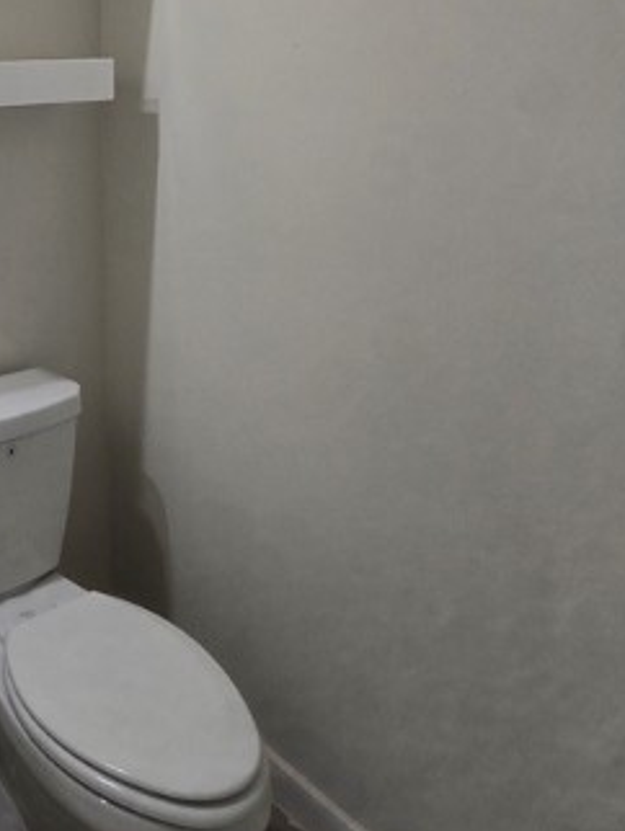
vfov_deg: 51.2
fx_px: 745
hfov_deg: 37.7
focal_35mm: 31
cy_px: 75
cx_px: -67
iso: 80
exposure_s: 1/60
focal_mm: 2.2
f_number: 2.2
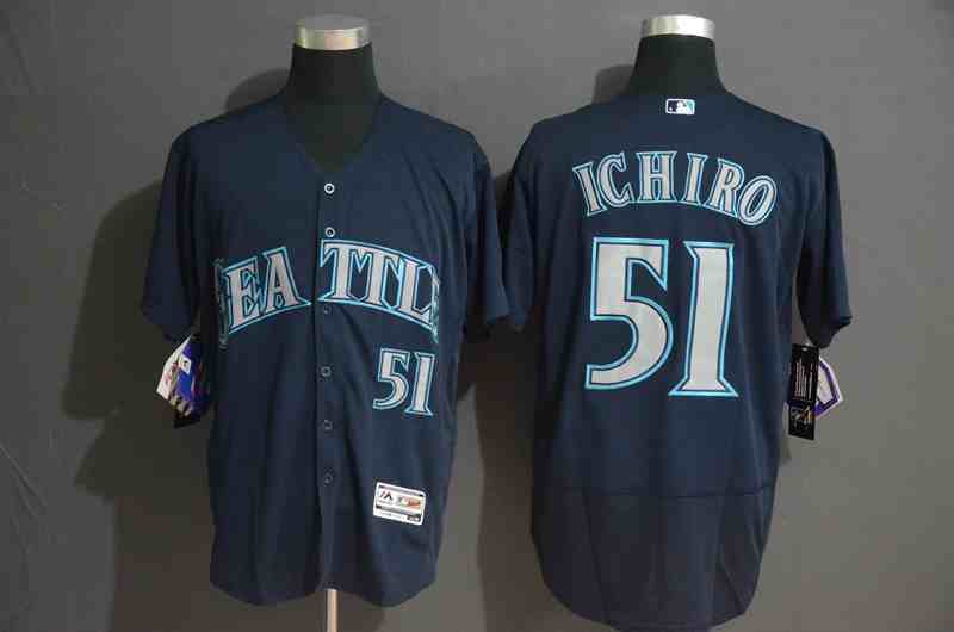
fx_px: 1904
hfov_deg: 28.1
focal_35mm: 72
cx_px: 477
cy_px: 316
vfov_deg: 18.8
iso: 4000
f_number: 5
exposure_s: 1/20
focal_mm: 48
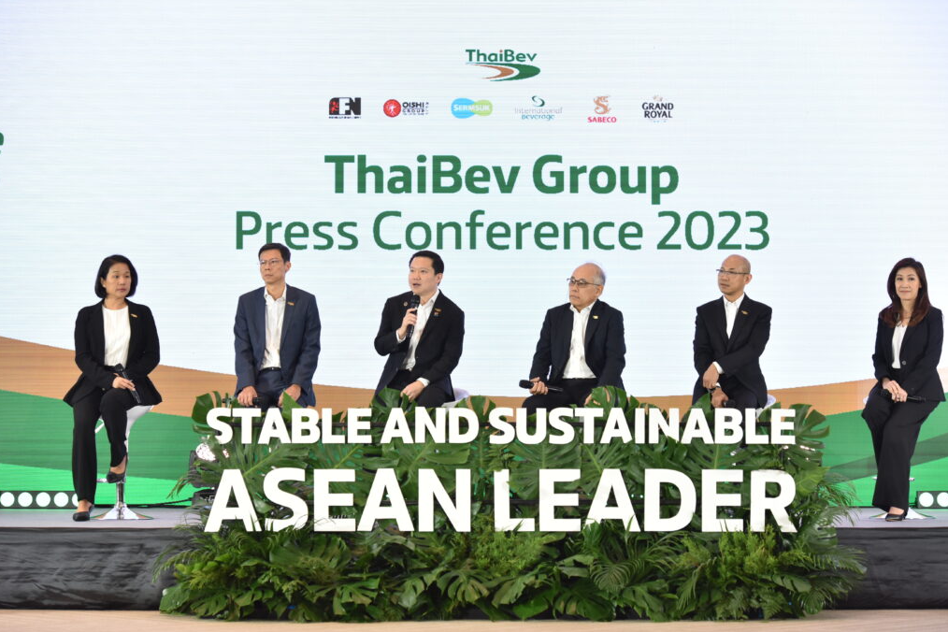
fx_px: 2791
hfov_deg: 19.3
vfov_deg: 12.9
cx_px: 474
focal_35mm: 106
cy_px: 318
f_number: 4
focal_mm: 105
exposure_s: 1/200
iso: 1600
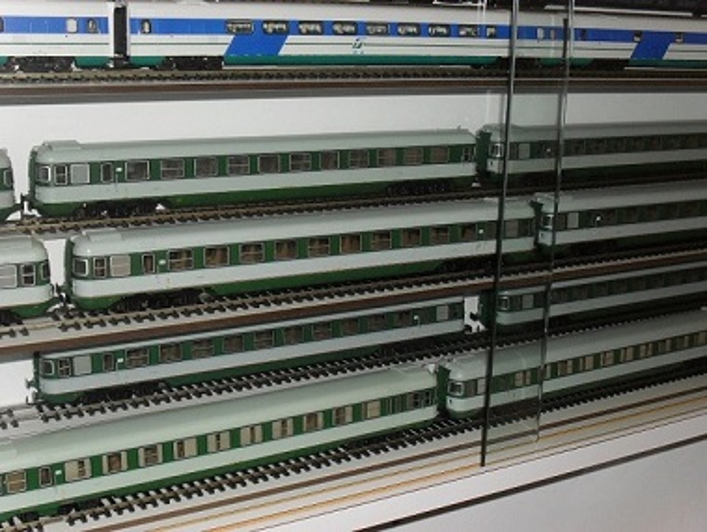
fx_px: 1002
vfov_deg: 29.7
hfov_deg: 38.9
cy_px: 266
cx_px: 354
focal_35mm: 49
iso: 200
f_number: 3.9
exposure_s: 1/45
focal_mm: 8.7
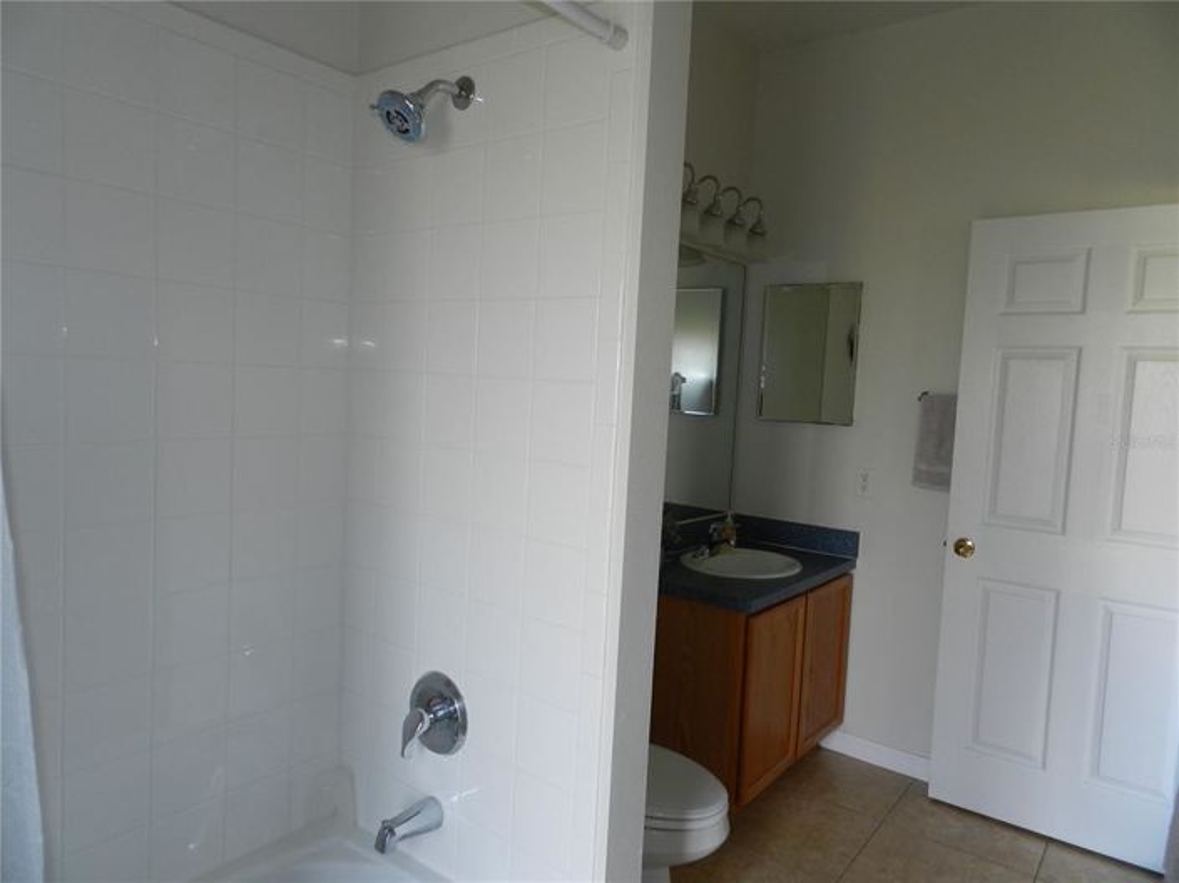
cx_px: 590
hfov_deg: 74.0
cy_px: 442
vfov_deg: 58.8
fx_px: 783
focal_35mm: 23
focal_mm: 4
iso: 160
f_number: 3.4
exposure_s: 1/30
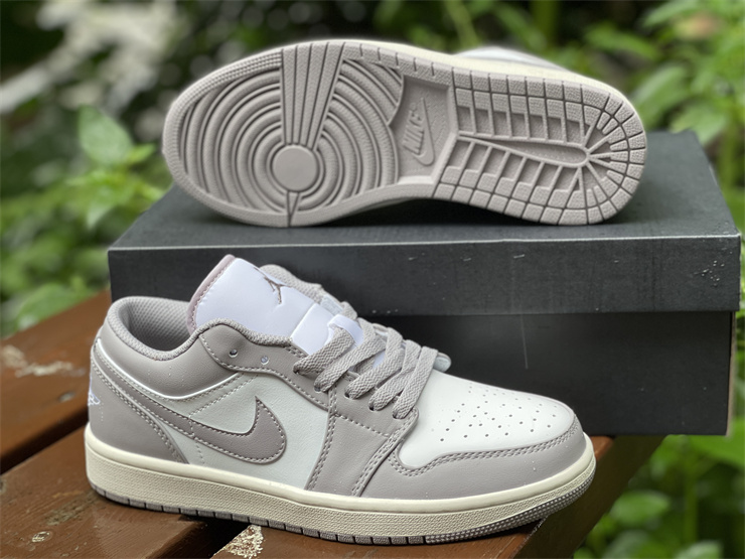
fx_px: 1377
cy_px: 280
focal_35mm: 64
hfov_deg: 30.3
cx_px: 372
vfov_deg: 22.9
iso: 64
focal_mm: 7.5
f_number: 2.2
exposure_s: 1/121
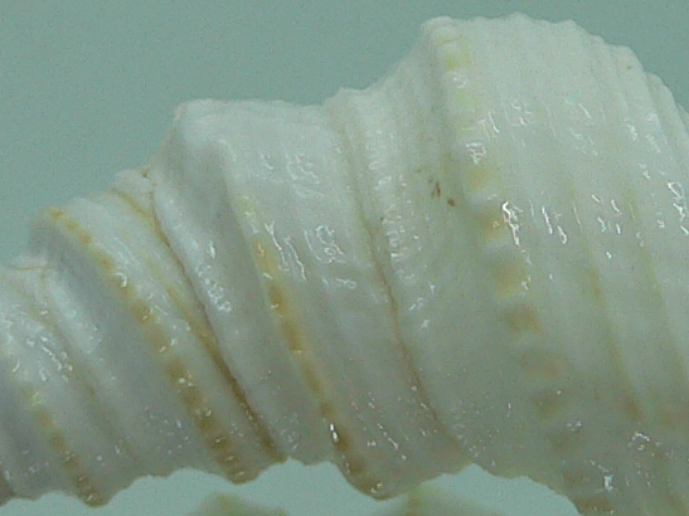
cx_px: 456
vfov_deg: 11.5
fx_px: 2567
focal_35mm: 129
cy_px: 347
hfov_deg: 15.3
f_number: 2.8
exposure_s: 1/80
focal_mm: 4.6
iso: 80
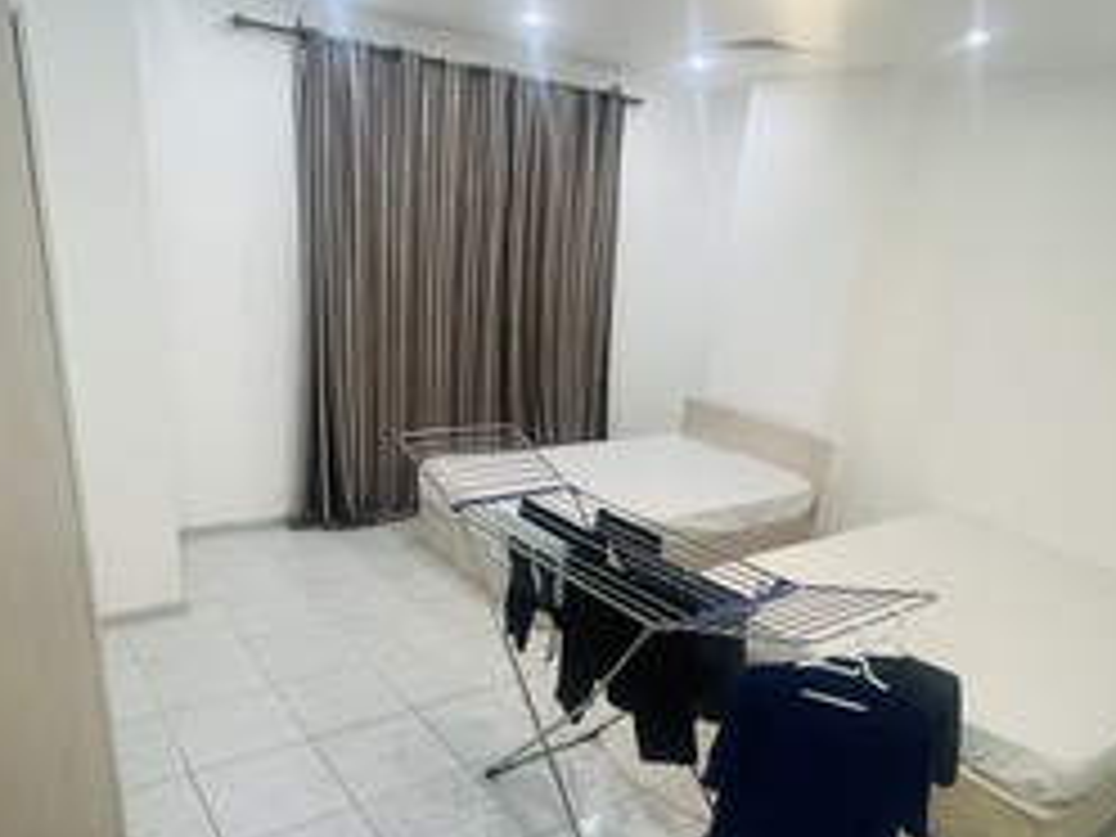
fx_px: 774
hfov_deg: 71.6
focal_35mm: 24
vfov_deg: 55.8
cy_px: 547
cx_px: 542
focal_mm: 1.57
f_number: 1.8
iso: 640
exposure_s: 1/50
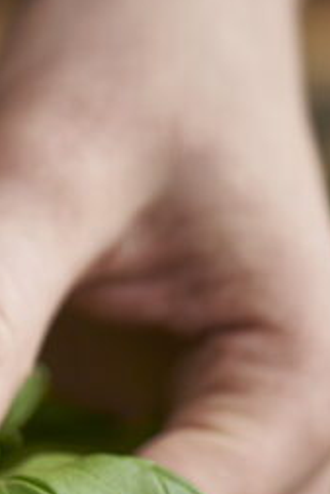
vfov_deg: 9.9
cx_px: -56
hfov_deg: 6.8
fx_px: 2773
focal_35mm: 202
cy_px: 679
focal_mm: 50
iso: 200
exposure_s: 1/125
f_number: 2.2
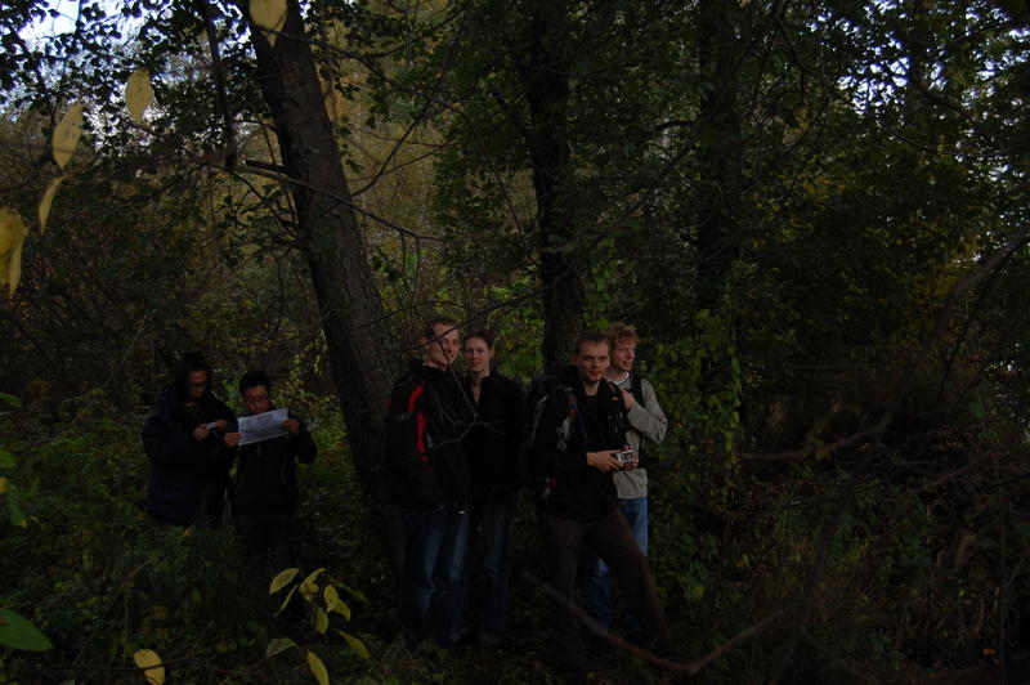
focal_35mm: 42
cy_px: 342
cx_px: 515
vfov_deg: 31.8
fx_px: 1201
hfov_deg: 46.4
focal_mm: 28
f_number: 4.5
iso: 200
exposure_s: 1/400
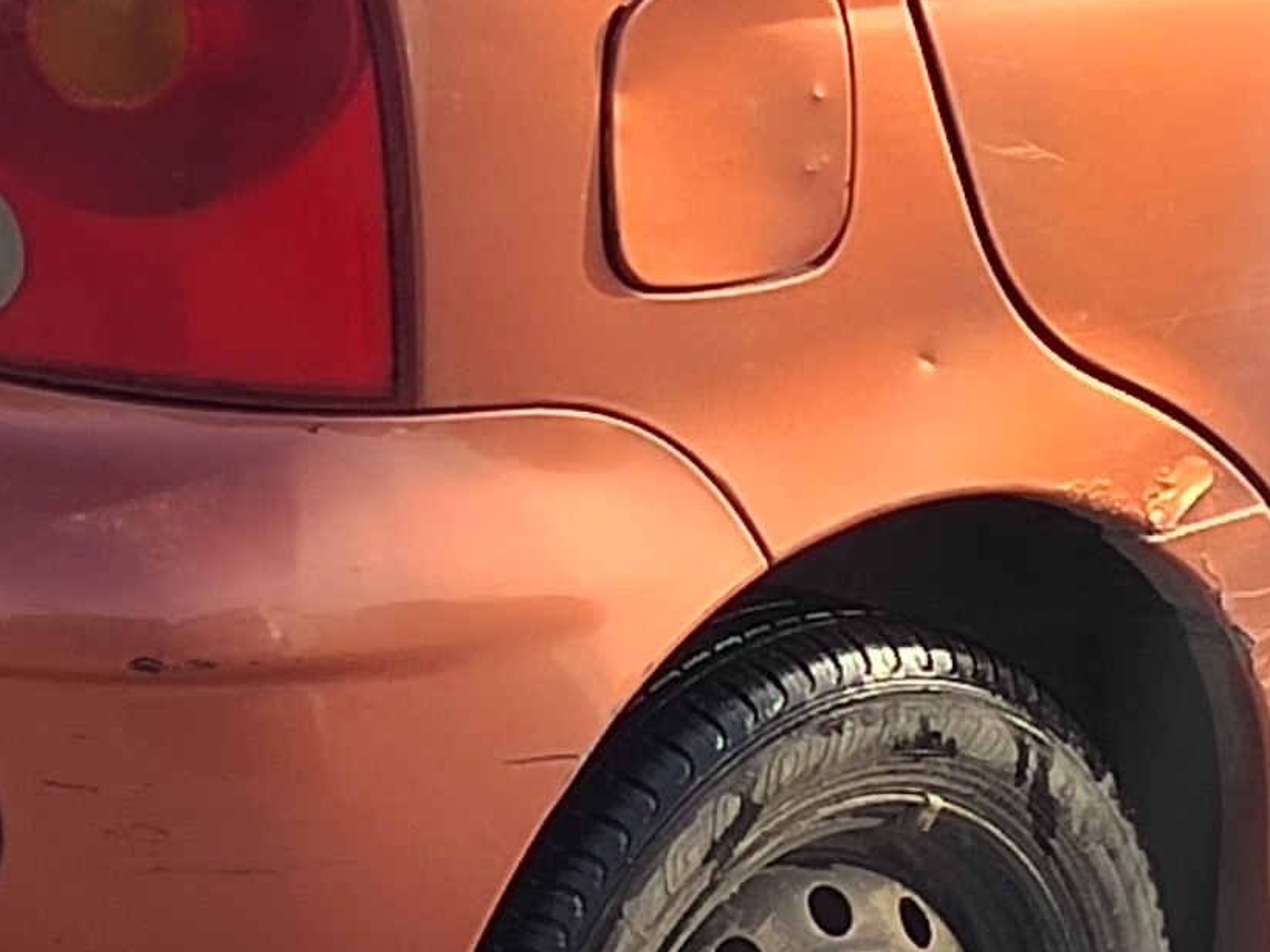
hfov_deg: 9.0
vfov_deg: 6.8
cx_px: 1002
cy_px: 375
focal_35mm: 219
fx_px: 8035
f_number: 1.9
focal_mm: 5.52
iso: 338
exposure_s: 1/1364
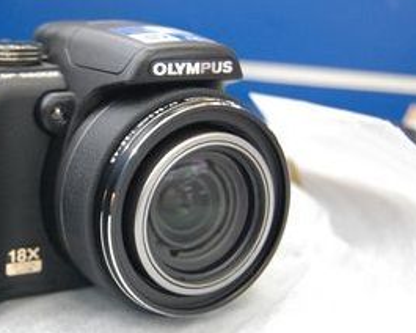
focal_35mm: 74
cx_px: 86
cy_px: 182
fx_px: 909
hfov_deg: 25.4
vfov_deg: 20.8
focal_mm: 31
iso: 1600
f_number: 4.5
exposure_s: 1/30
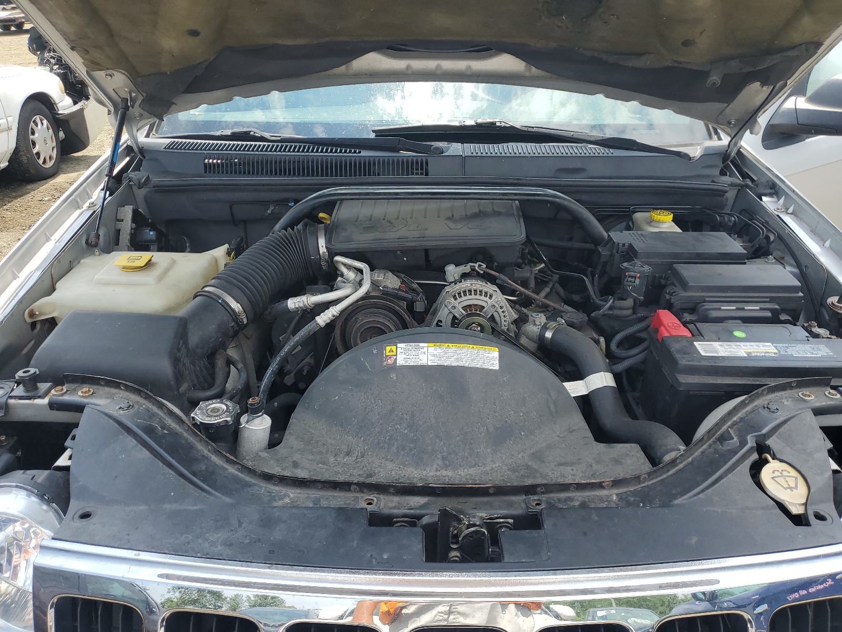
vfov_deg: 53.1
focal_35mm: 26
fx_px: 632
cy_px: 316
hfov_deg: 67.3
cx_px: 421
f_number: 1.5
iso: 50
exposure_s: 1/1250
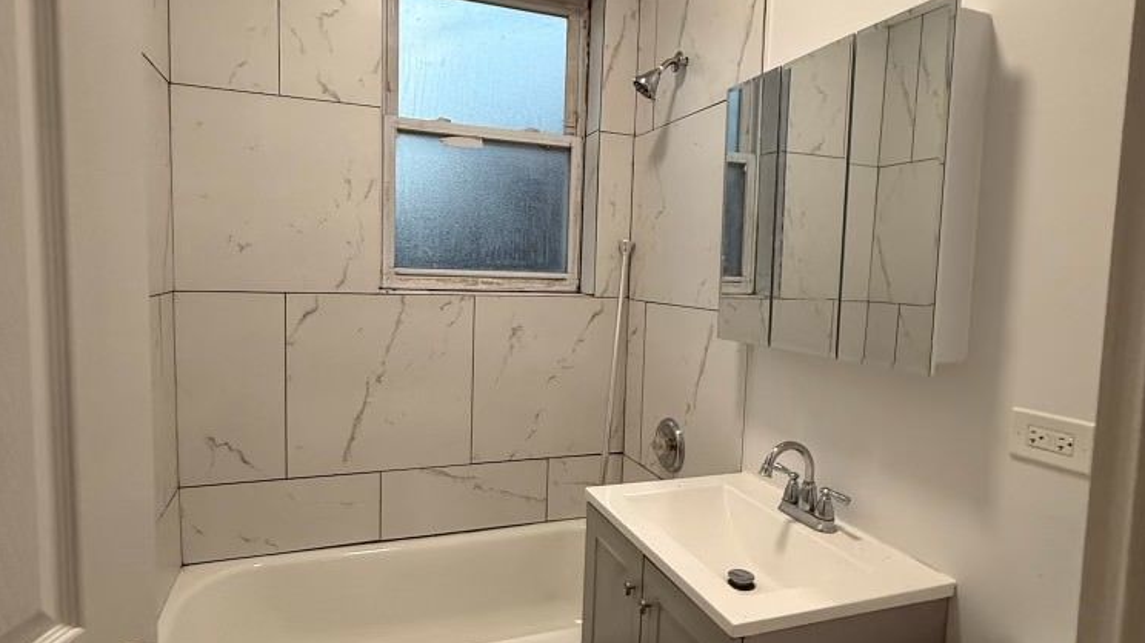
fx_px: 637
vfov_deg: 53.6
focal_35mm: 21
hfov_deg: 83.9
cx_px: 562
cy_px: 328
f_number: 2.2
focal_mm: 2.22
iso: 200
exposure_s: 1/120
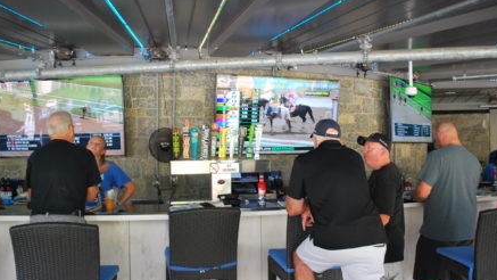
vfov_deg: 28.3
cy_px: 126
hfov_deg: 48.3
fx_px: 554
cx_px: 278
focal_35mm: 42
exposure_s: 1/30
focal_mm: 22
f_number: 4
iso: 280
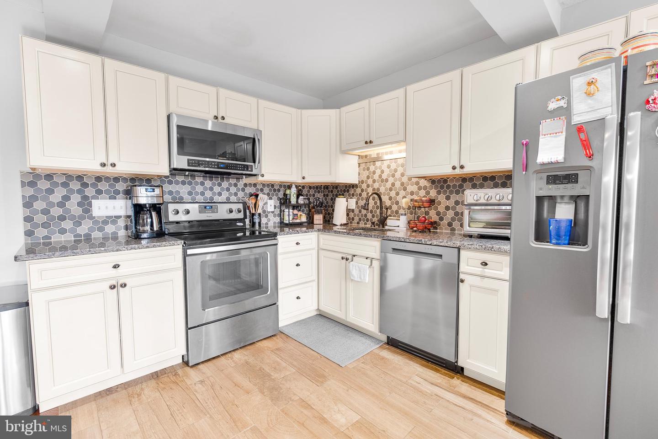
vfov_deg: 77.3
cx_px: 329
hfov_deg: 100.4
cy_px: 220
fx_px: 274
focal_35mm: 15
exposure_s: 1/10
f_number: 4
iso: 320
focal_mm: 10
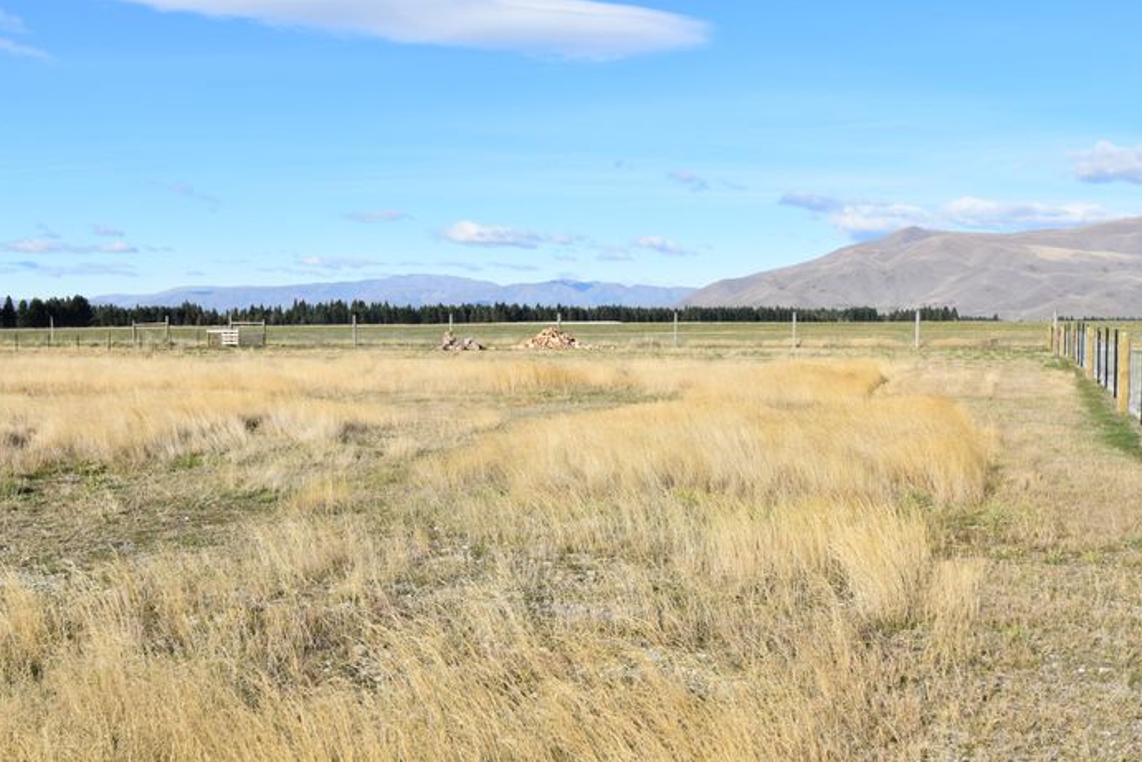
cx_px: 511
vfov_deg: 33.4
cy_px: 421
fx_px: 1269
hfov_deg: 48.4
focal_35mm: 40
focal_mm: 24
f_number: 10
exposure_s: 1/400
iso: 200
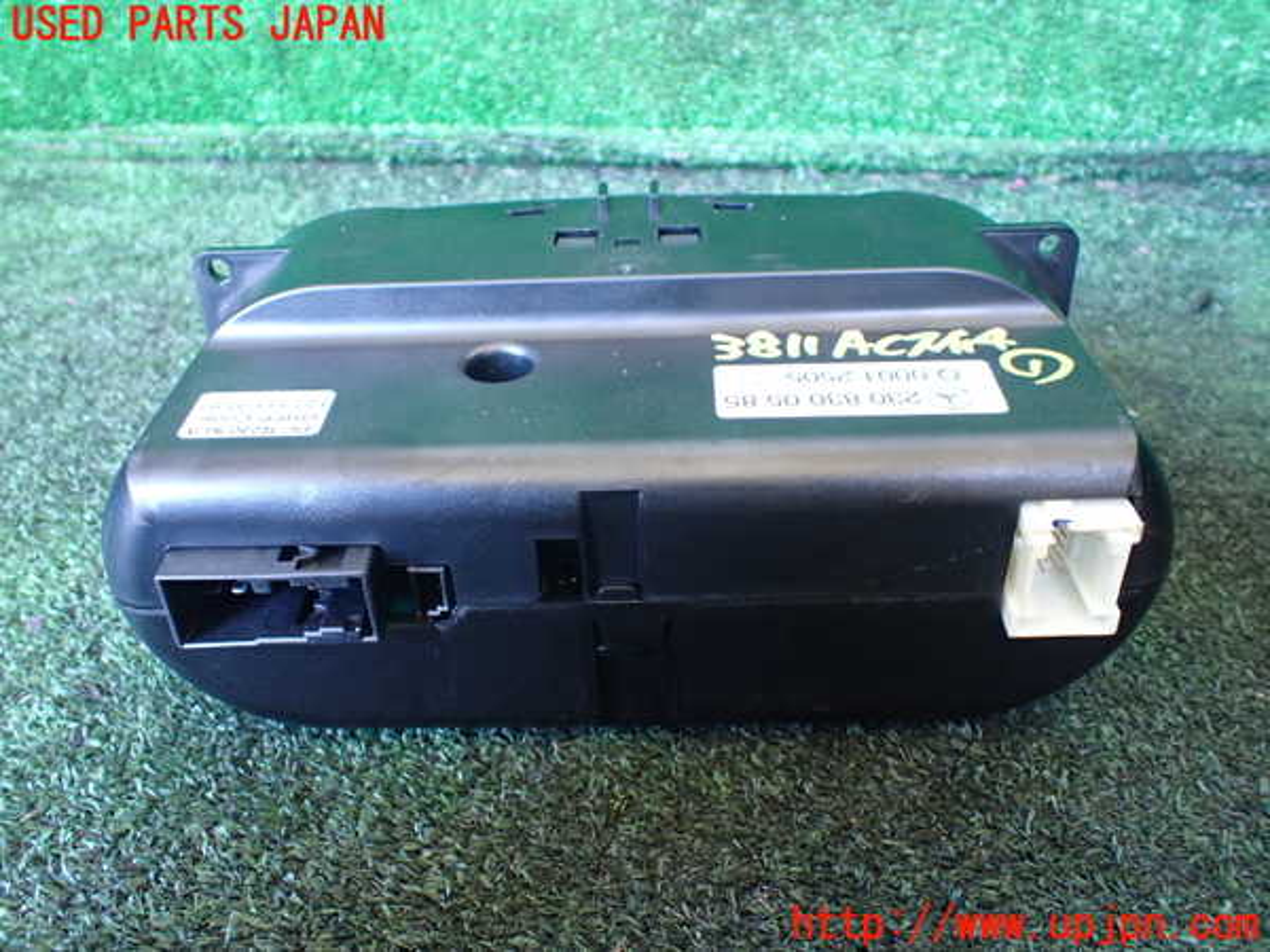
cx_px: 635
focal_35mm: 30
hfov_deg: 60.0
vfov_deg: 46.8
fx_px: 1101
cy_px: 476
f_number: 2.3
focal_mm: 5.4
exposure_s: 1/30
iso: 800
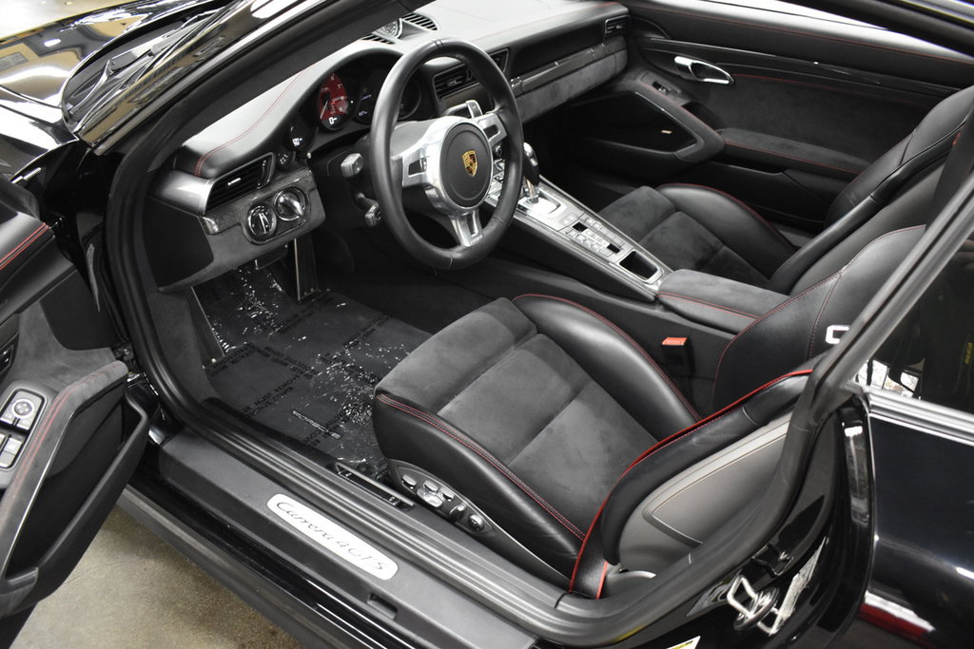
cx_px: 487
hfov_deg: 61.9
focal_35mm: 30
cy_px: 324
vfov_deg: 43.6
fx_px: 812
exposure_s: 1/30
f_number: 3.8
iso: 2200
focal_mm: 20
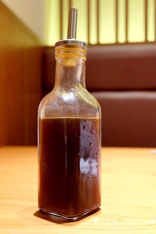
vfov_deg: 50.7
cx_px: 78
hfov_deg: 35.1
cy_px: 117
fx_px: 247
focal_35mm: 38
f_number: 4.5
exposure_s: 1/28
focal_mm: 25.6
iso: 3200
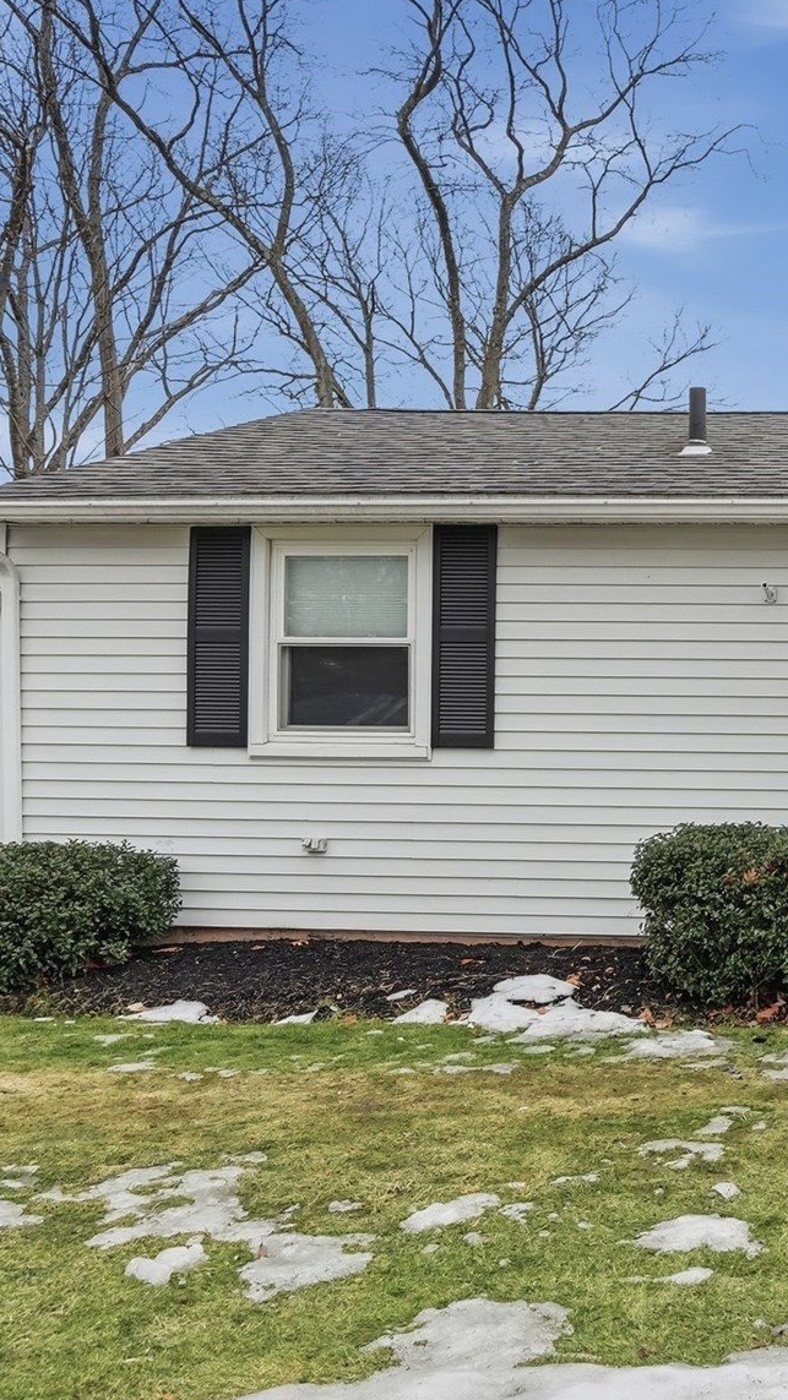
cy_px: 687
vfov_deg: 62.7
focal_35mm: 31
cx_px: 907
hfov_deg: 32.4
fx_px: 1149
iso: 800
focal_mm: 11
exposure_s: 1/1600
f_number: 7.1
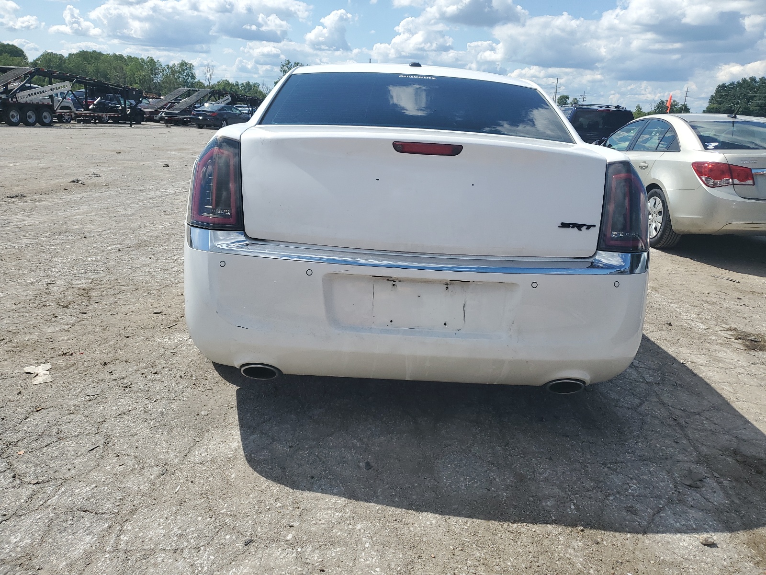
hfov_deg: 67.3
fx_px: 575
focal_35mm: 26
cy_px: 288
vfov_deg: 53.1
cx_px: 383
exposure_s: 1/5000
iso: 50
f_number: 1.5
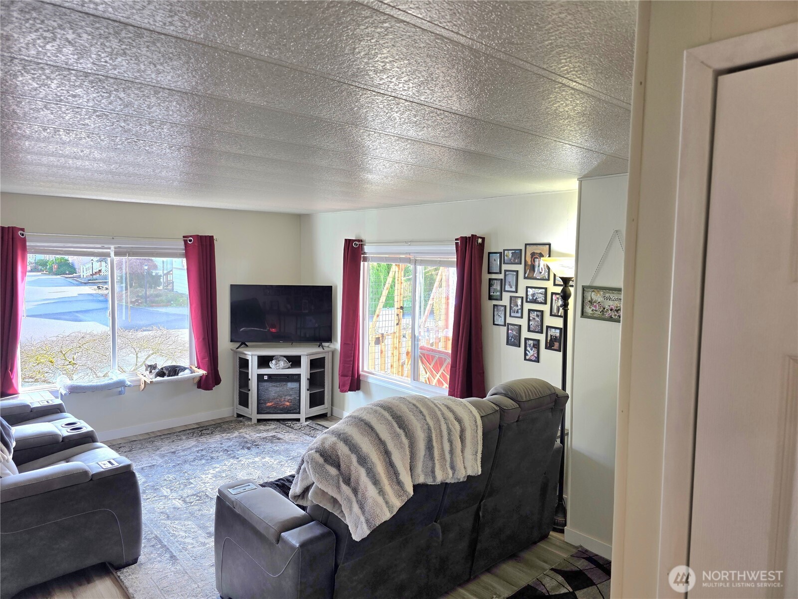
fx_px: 530
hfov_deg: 73.9
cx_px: 399
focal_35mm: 23
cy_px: 300
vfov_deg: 58.9
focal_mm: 6.3
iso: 50
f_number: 1.7
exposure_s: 1/120
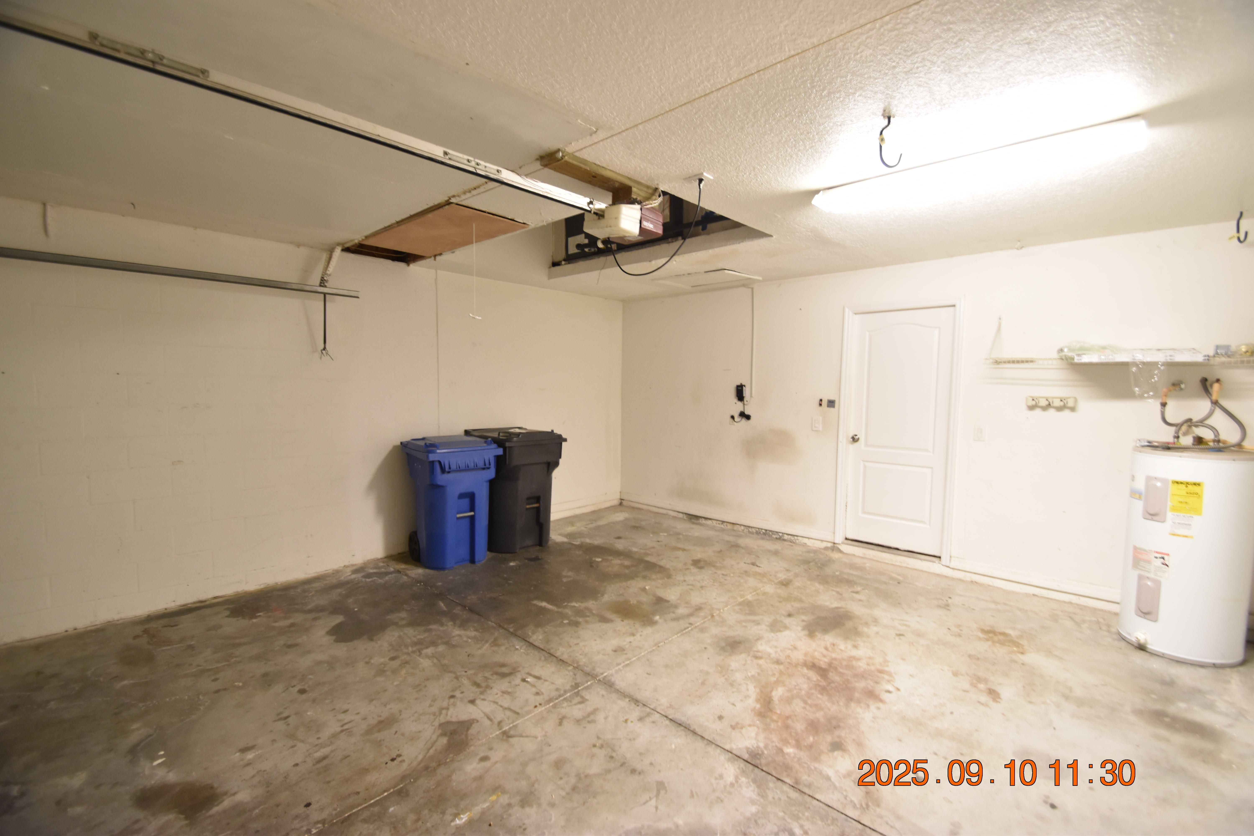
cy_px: 418
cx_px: 627
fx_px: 522
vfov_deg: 77.3
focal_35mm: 15
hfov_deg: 100.4
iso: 800
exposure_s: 1/10
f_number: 3.5
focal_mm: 10
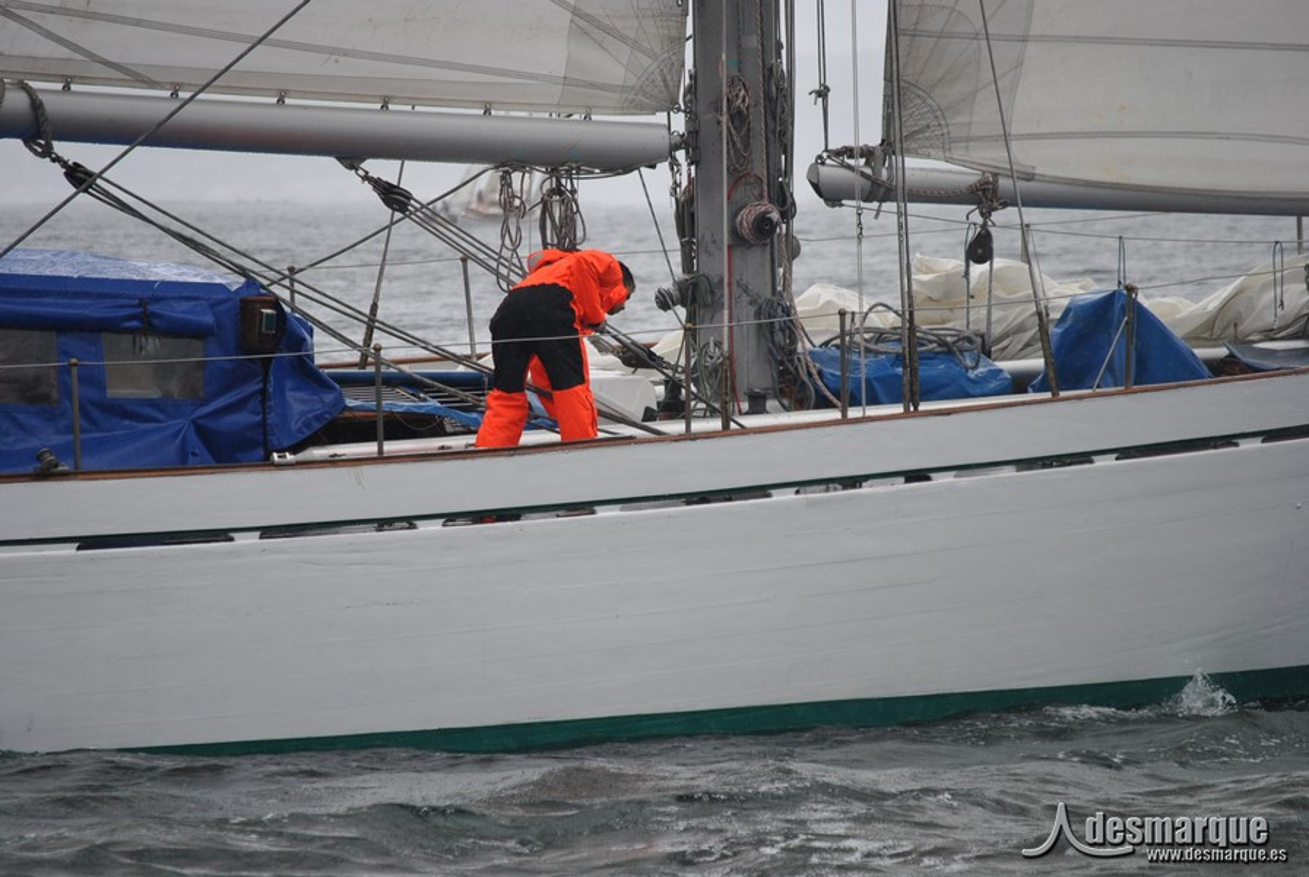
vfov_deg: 5.3
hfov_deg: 7.8
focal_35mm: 262
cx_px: 654
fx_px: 9557
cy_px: 438
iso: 200
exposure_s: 1/640
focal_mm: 175
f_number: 5.3
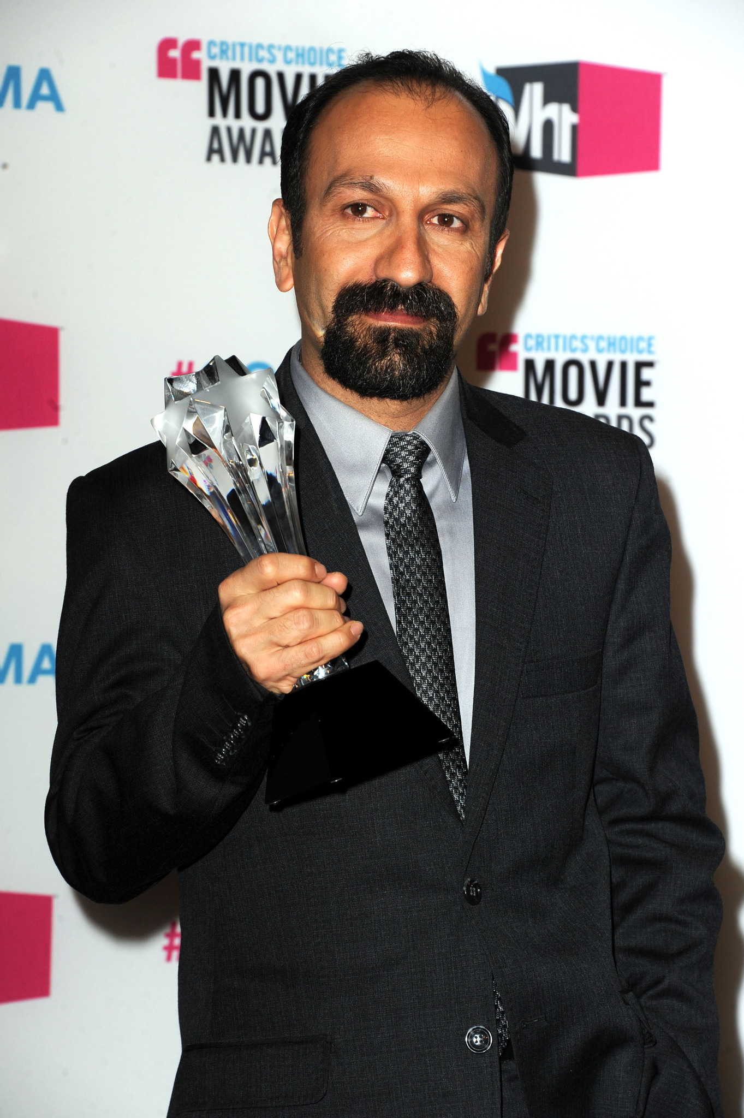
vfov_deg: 12.8
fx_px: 4965
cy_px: 559
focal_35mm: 160
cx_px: 372
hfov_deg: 8.6
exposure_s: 1/250
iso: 500
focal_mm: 160
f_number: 8
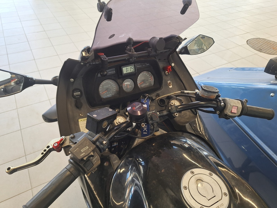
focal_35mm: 23
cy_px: 104
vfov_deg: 58.9
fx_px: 184
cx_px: 138
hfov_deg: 73.9
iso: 50
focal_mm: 5.54
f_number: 1.8
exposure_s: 1/50
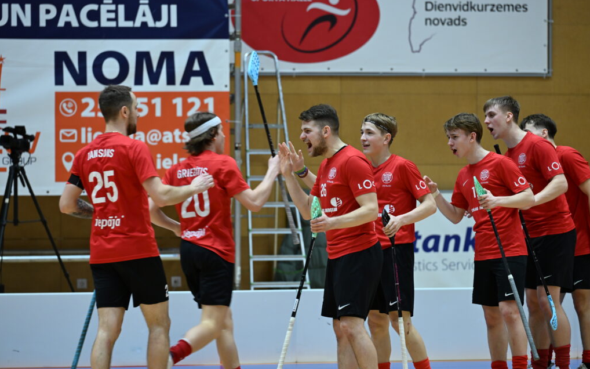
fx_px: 3296
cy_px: 187
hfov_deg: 10.2
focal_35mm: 205
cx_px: 294
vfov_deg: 6.4
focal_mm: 200
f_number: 4
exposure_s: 1/200
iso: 1600
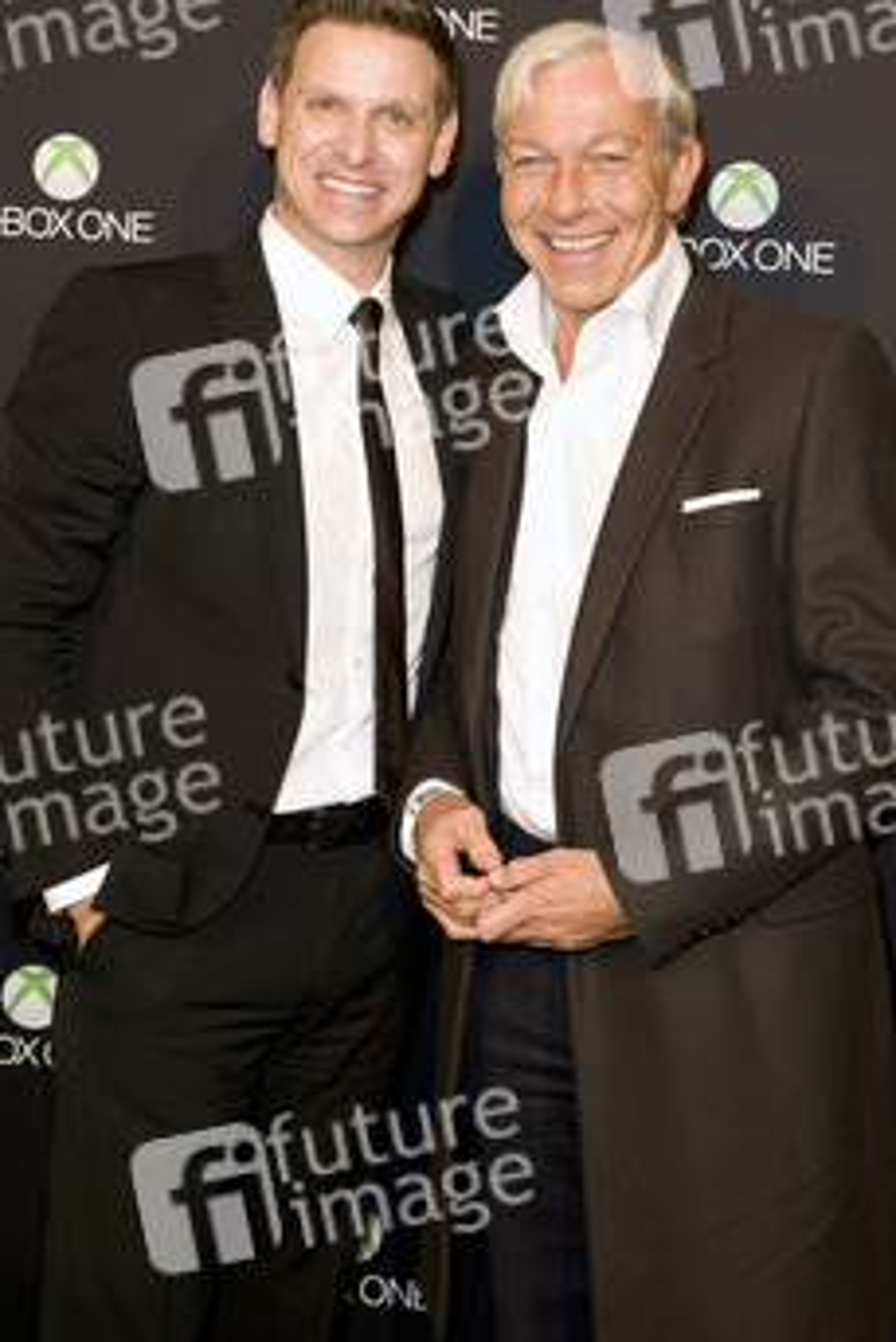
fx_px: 2088
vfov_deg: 35.6
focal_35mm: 56
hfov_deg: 24.2
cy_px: 595
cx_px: 448
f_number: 5.6
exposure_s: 1/250
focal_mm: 48
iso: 1000
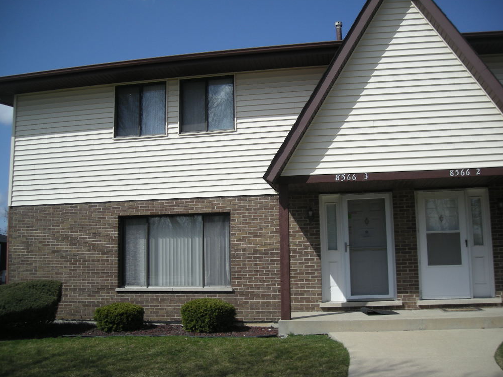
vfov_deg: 39.7
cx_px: 257
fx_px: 523
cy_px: 187
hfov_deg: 51.4
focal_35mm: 36
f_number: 5.7
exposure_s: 1/372
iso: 50
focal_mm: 5.7
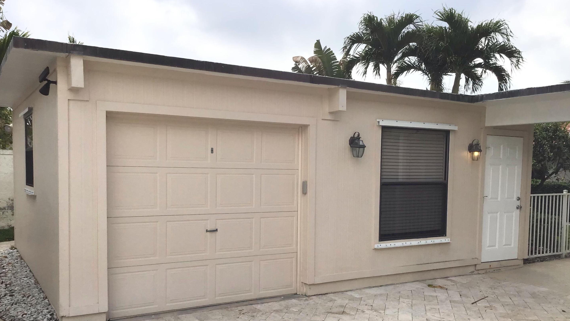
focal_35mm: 34
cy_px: 206
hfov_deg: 58.0
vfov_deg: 34.4
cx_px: 285
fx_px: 514
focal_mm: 3.3
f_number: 2.4
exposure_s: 1/1131
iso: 25
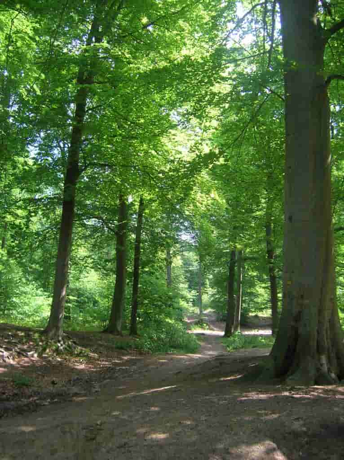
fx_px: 451
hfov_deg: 41.7
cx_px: 172
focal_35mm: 34
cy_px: 230
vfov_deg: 54.0
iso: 50
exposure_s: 1/89.4
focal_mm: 5.7
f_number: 2.9
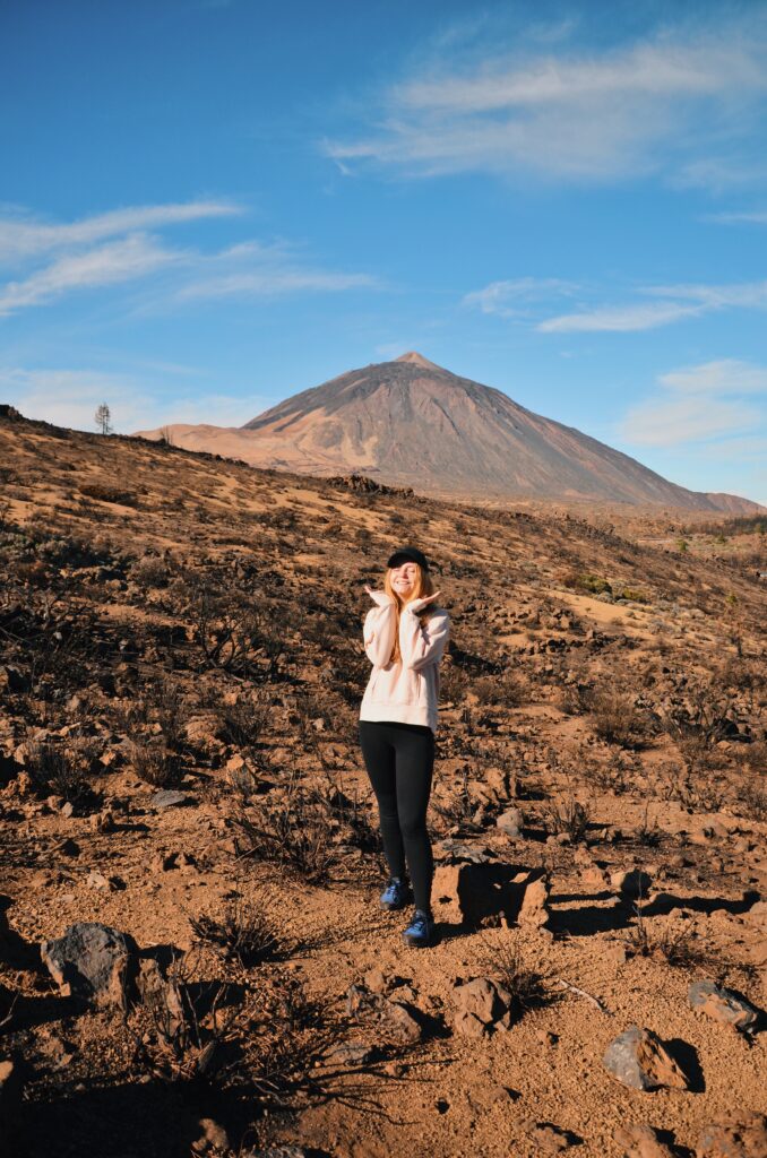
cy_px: 579
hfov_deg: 47.7
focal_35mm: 27
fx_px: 867
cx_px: 384
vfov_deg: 67.5
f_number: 5.6
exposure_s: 1/800
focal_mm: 18
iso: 320
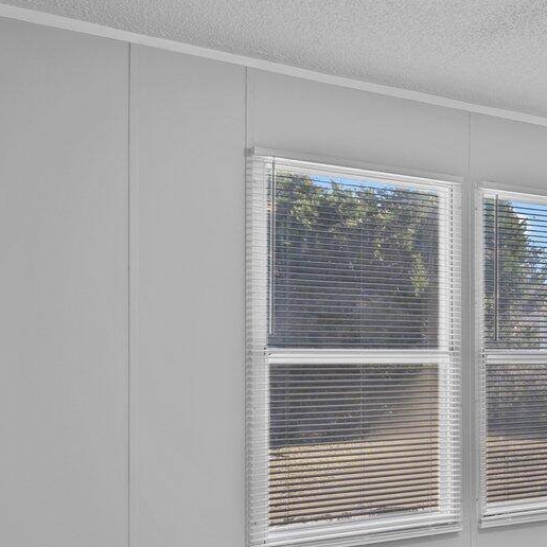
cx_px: 742
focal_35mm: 54
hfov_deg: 26.1
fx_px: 965
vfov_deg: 31.5
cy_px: 339
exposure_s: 1/10
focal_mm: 16
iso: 250
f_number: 4
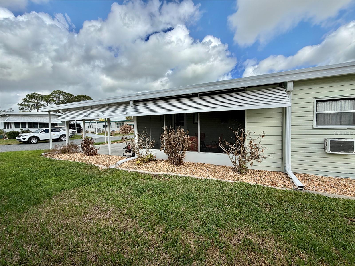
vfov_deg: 85.7
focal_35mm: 14
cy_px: 133
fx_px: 144
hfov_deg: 102.1
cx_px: 178
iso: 20
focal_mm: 2.22
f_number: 2.2
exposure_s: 1/770
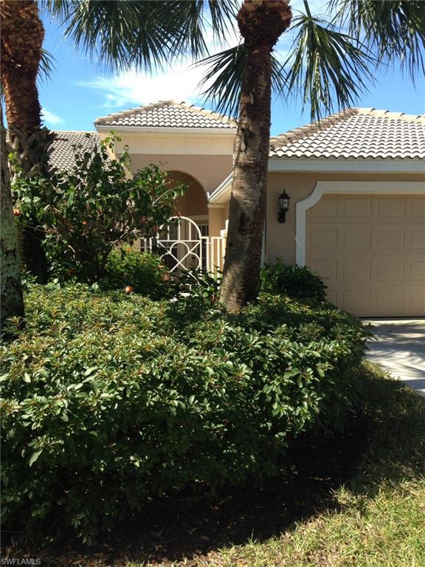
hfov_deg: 42.9
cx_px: 212
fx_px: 540
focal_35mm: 33
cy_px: 284
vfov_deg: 55.4
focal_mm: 4.12
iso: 50
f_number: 2.4
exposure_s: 1/661
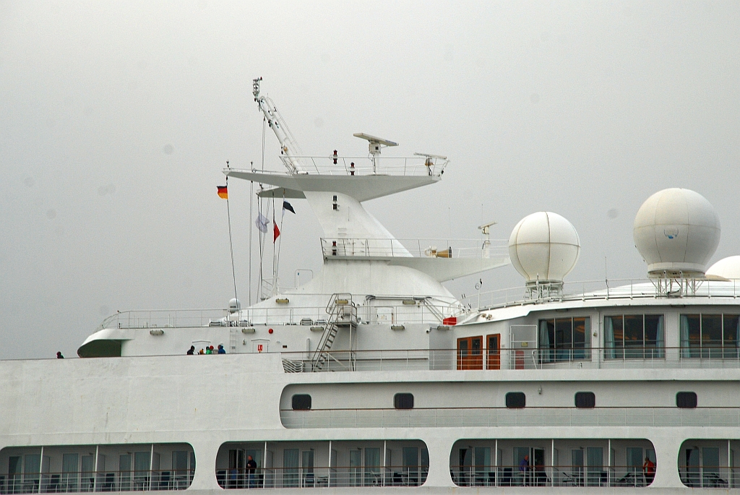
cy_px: 248
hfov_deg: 10.1
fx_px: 4167
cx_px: 370
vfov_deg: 6.8
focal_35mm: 202
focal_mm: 135
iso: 200
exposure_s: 1/250
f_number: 10
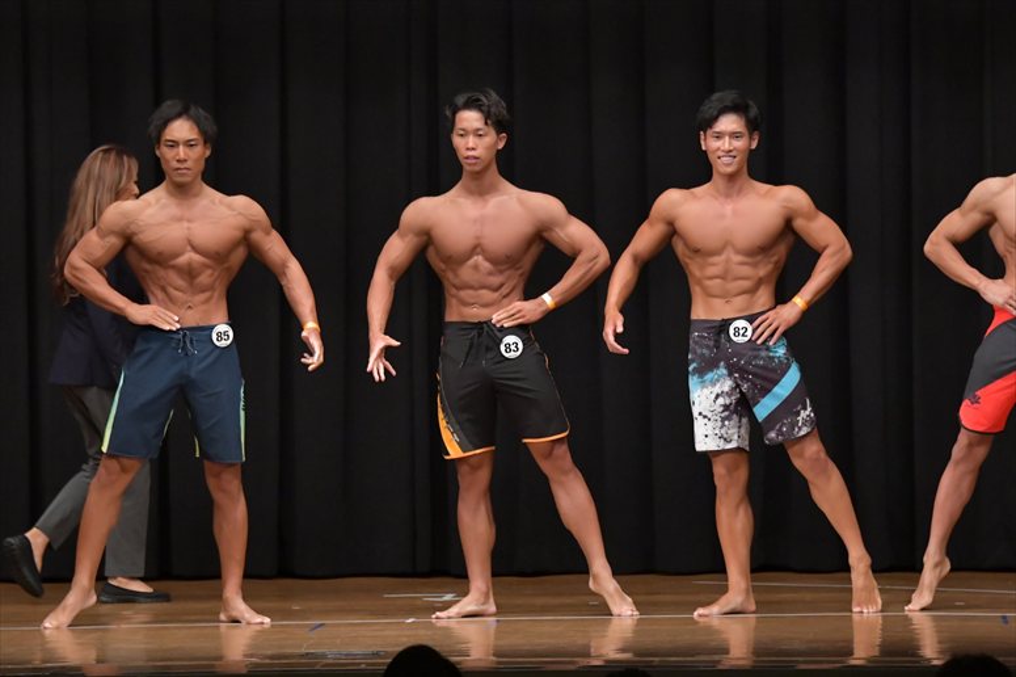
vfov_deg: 6.8
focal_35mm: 202
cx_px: 508
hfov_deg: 10.2
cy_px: 338
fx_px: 5698
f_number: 5.6
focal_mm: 135
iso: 6400
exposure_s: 1/400
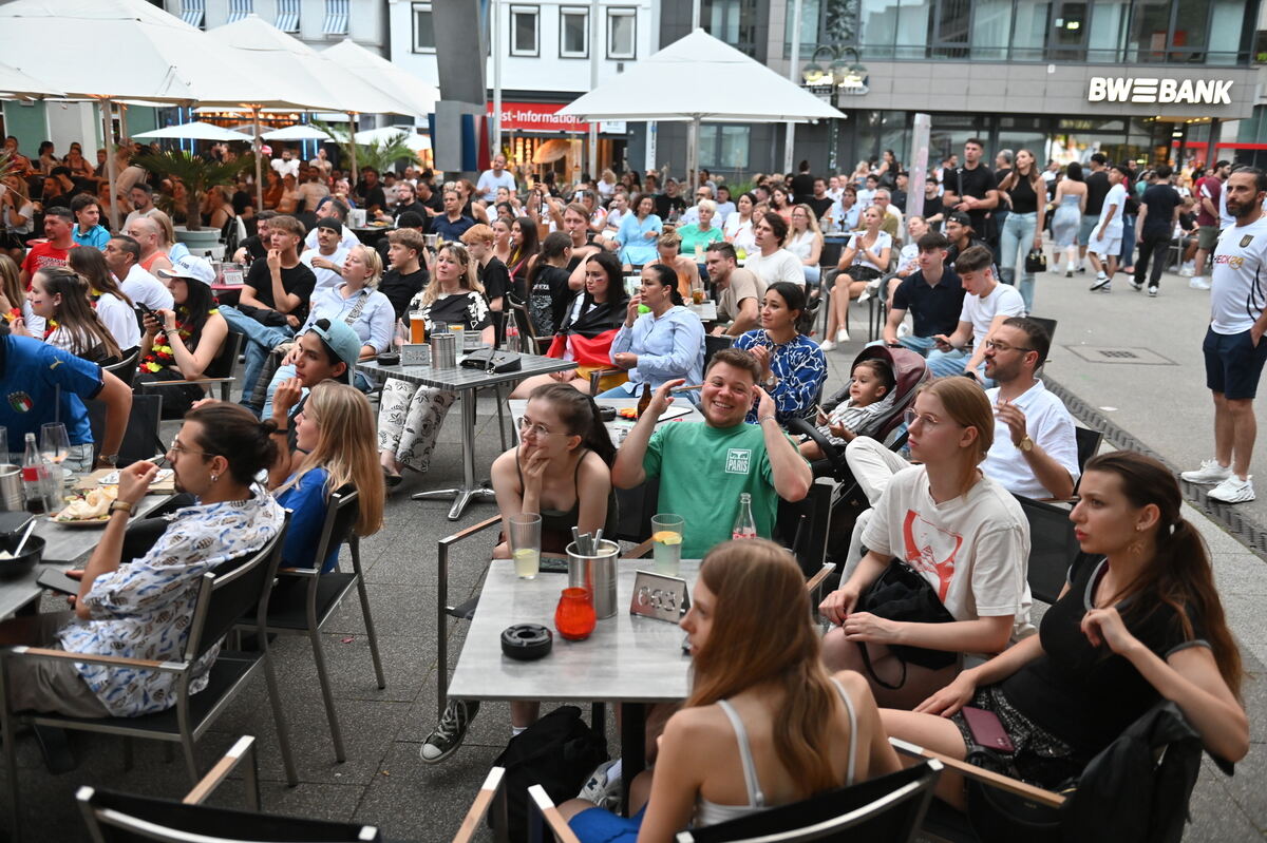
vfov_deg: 41.1
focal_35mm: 32
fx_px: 1126
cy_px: 422
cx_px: 634
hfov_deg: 58.7
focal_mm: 32
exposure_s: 1/125
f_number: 2.8
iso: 2000
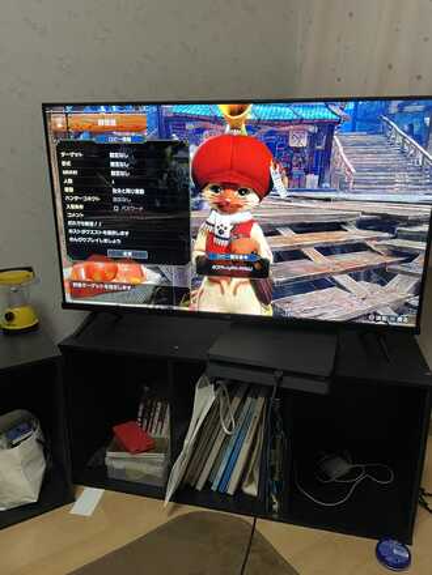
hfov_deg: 53.1
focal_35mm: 26
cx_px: 216
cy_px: 288
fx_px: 433
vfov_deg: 67.3
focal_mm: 4.2
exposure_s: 1/50
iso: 320
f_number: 1.6
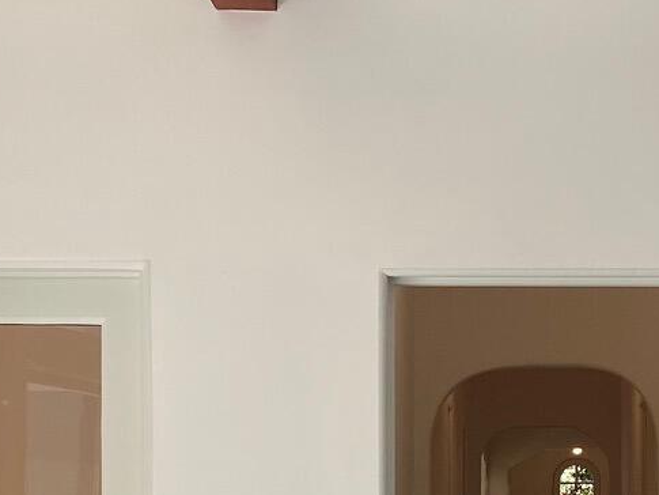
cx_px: 545
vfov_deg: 13.4
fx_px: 2057
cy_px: 563
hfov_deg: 18.0
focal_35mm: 108
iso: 32
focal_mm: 4.25
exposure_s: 1/460
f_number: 1.8
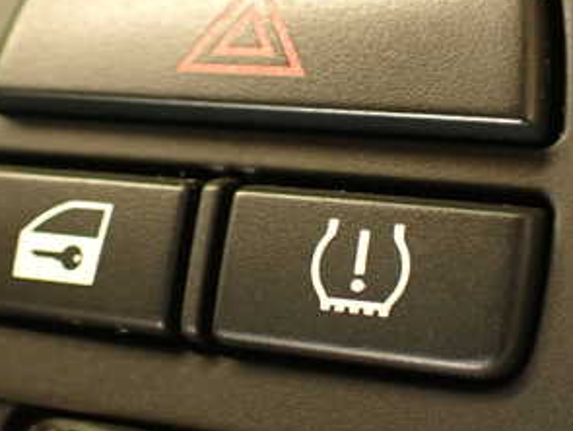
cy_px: 225
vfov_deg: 22.6
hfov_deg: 29.7
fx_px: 1077
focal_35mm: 65
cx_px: 231
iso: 320
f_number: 2.4
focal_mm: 5.79
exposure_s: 1/30
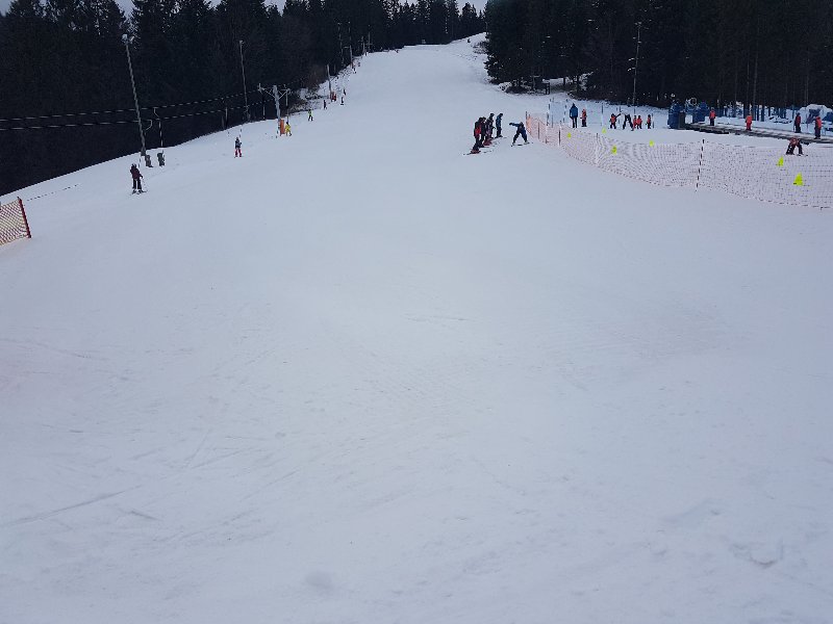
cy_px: 312
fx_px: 626
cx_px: 416
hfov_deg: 67.3
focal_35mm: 26
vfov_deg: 53.1
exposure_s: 1/1644
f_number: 1.7
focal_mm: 4.2
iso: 40
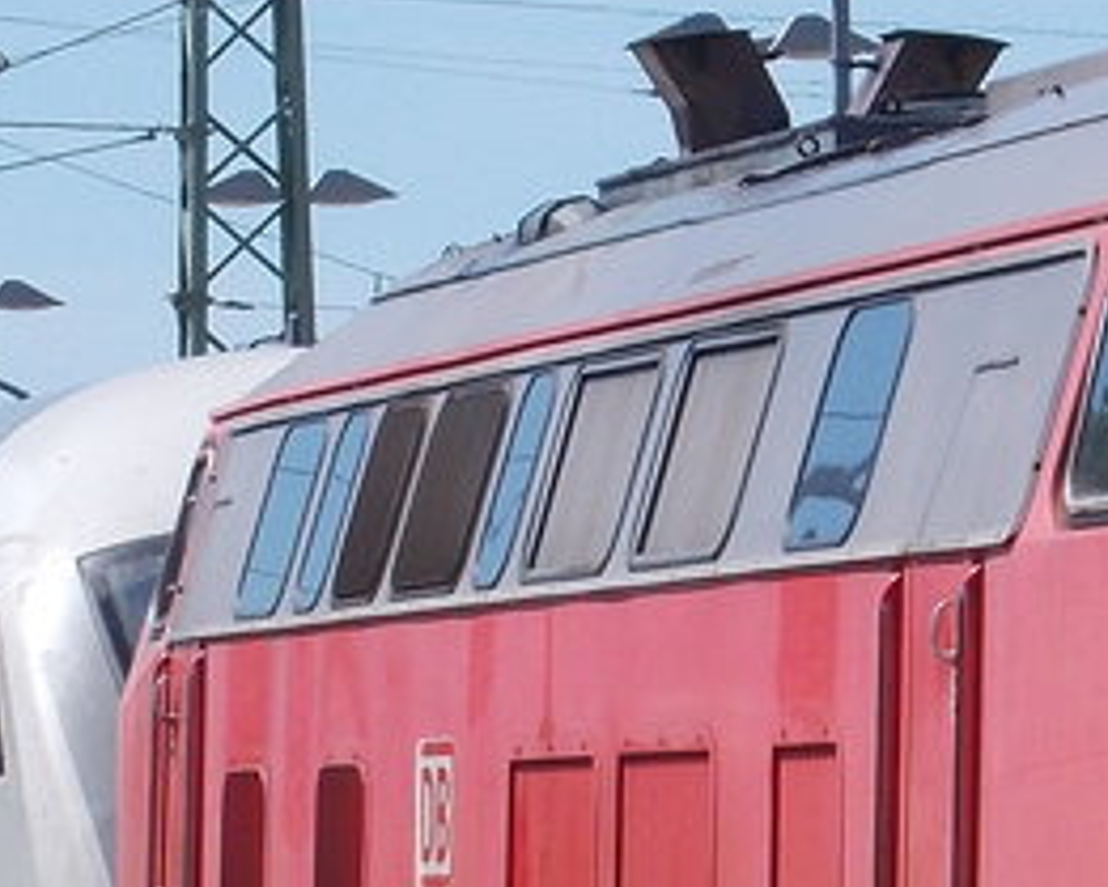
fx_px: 12663
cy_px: 895
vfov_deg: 4.0
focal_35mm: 386
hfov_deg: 5.0
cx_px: 692
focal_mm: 15.4
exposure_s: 1/400
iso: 80
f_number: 6.3
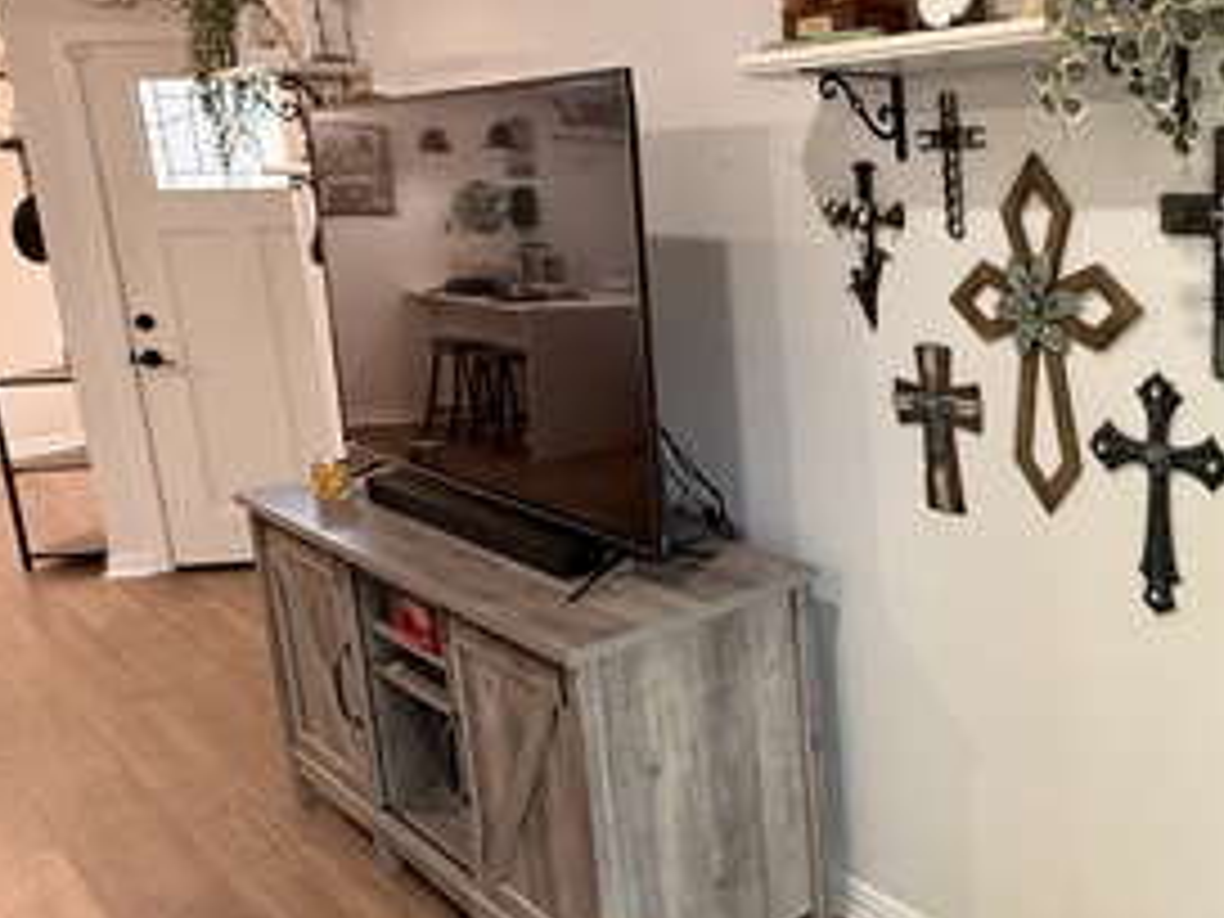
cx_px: 1094
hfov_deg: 49.5
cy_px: 392
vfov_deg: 42.8
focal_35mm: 33
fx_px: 1167
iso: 250
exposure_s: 1/60
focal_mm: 2.22
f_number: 2.2
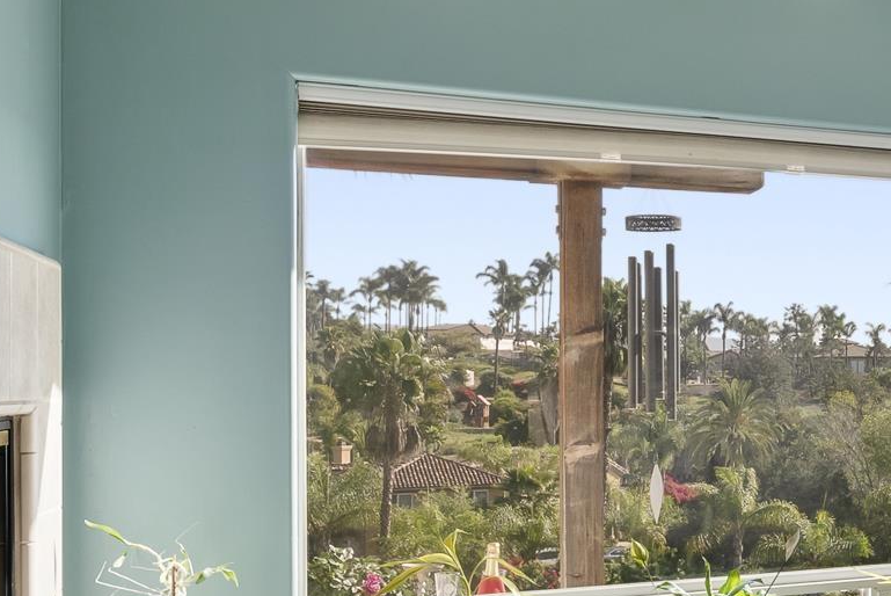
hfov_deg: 32.0
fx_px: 1288
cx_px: 1060
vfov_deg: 25.9
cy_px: 390
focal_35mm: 52
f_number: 8
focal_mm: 16
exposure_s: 1/30
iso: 500
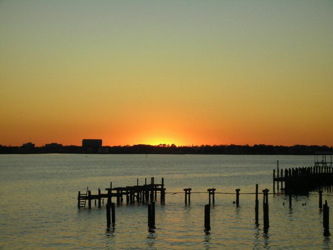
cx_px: 166
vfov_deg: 14.1
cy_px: 125
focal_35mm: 105
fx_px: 1010
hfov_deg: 18.7
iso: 50
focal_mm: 17.4
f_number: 5
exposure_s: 1/115
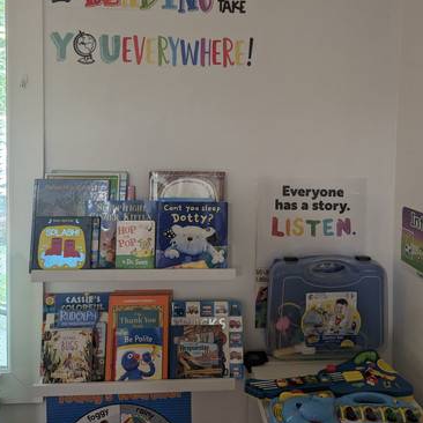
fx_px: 401
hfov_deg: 55.6
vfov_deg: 54.8
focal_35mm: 29
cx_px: 207
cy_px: 150
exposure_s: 1/24
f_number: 1.85
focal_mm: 6.81
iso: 139
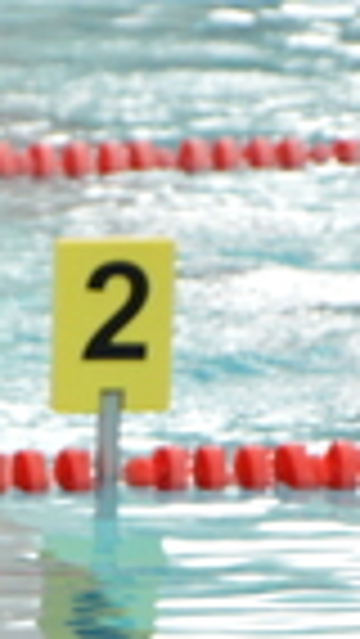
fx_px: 9594
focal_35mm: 566
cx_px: -263
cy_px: 664
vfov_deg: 3.8
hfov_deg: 2.1
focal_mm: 92
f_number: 5.6
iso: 1800
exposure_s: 1/125
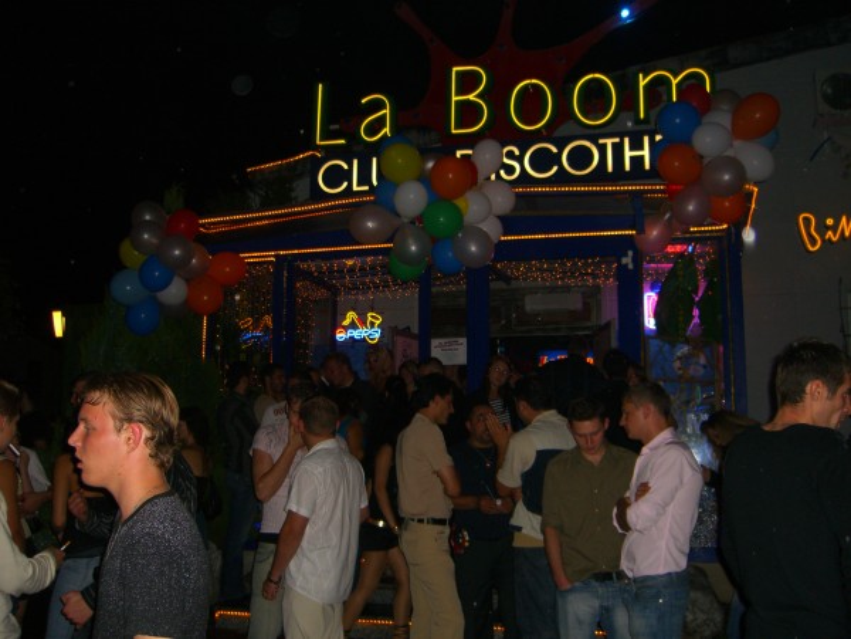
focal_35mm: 38
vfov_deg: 37.7
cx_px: 426
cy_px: 320
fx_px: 934
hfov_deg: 49.0
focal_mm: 7.9
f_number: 2.8
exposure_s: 1/60
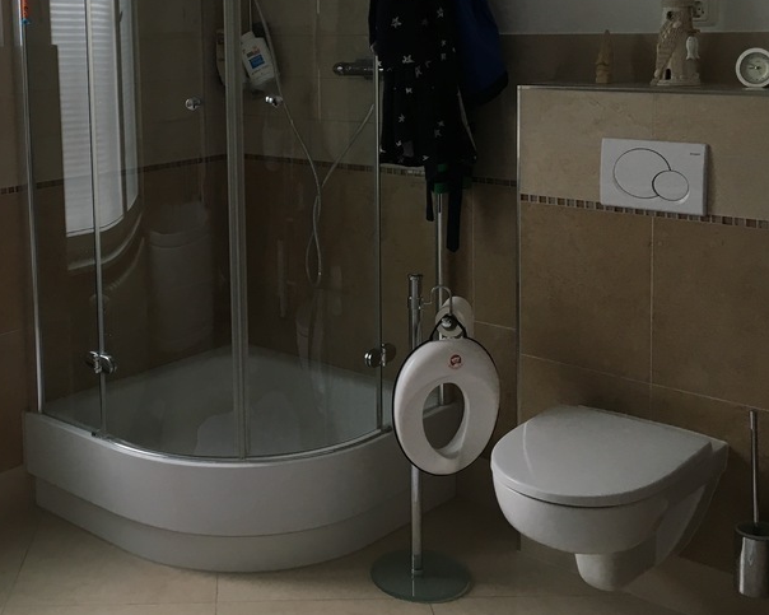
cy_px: 144
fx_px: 1092
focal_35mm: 48
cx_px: 232
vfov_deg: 30.8
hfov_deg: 38.2
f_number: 2.2
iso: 80
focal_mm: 4.15
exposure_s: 1/33
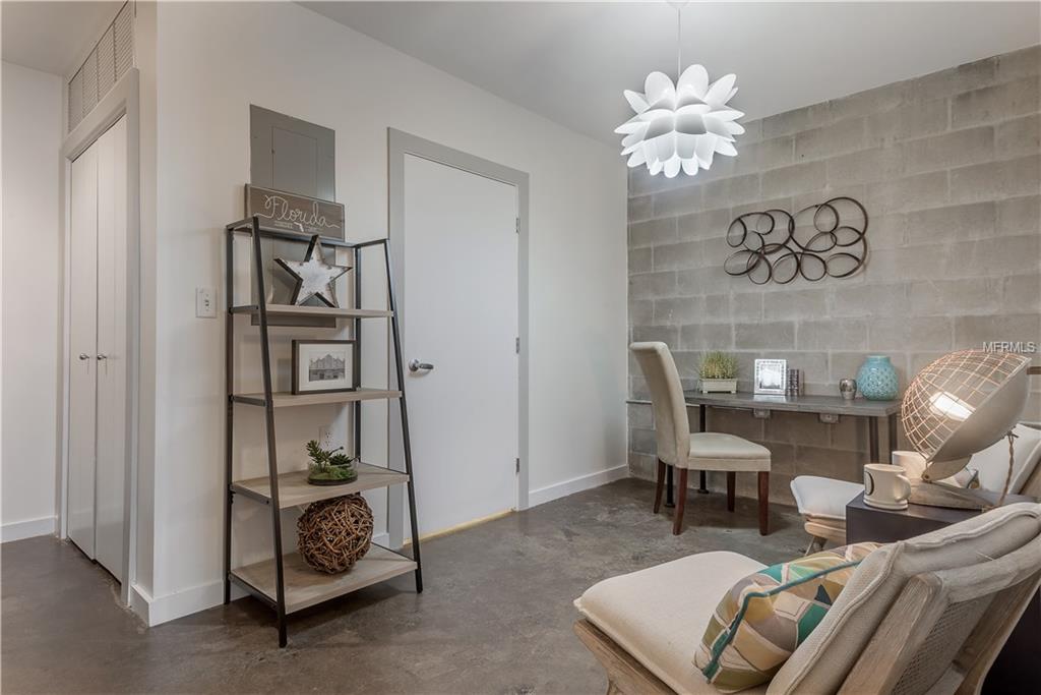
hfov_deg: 84.0
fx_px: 578
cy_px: 348
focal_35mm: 20
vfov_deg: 61.9
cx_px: 520
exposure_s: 1/6
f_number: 11
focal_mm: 20
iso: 320
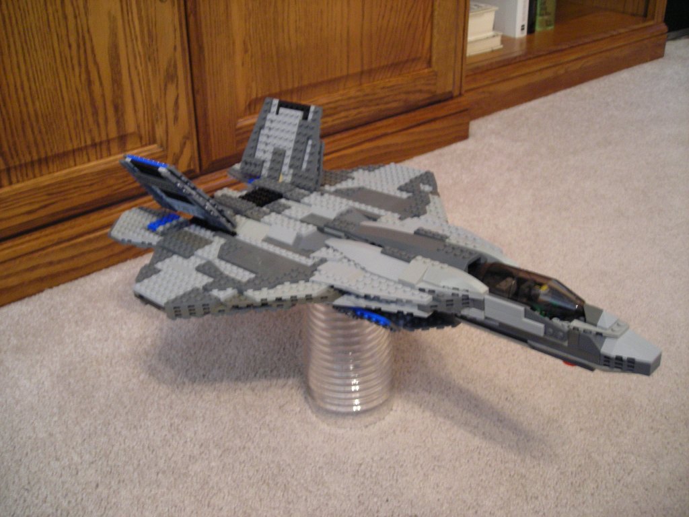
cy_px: 258
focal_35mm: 38
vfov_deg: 37.7
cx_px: 344
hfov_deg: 49.0
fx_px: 756
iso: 200
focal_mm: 6.3
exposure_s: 1/5
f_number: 3.2
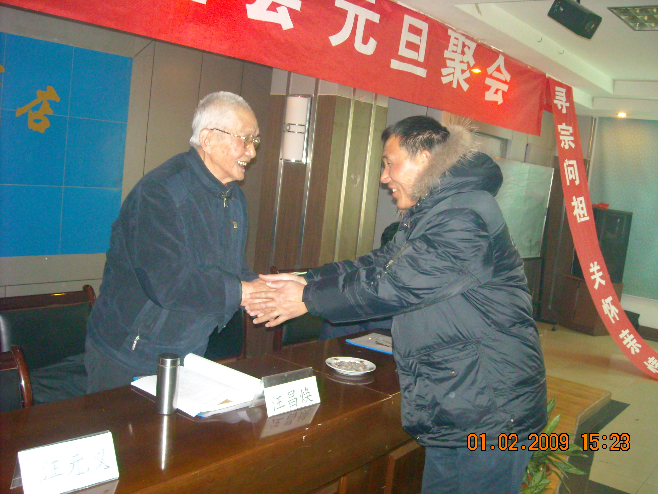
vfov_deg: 40.7
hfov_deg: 52.6
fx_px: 665
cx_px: 329
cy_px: 247
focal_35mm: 35
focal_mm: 5.7
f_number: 2.8
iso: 644
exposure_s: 1/60
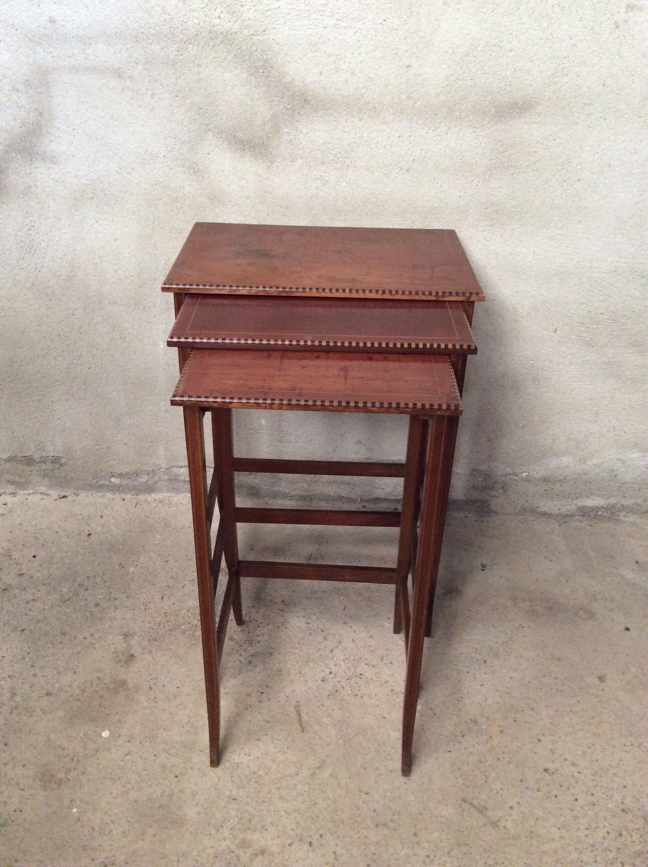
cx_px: 324
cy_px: 434
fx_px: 801
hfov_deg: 44.1
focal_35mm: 32
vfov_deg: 56.9
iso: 320
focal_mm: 3.3
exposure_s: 1/20
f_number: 2.4
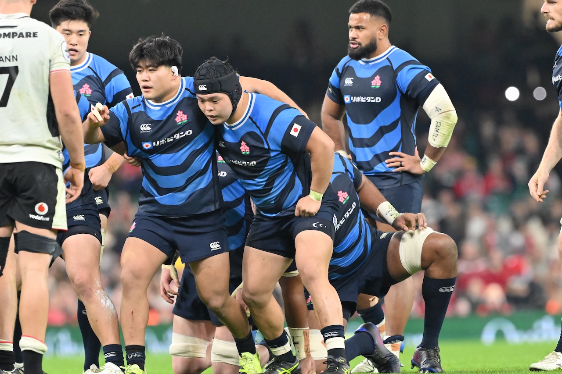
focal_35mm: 600
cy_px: 187
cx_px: 281
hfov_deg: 3.4
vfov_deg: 2.3
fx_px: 9365
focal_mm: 400
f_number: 4.5
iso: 6400
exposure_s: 1/1600
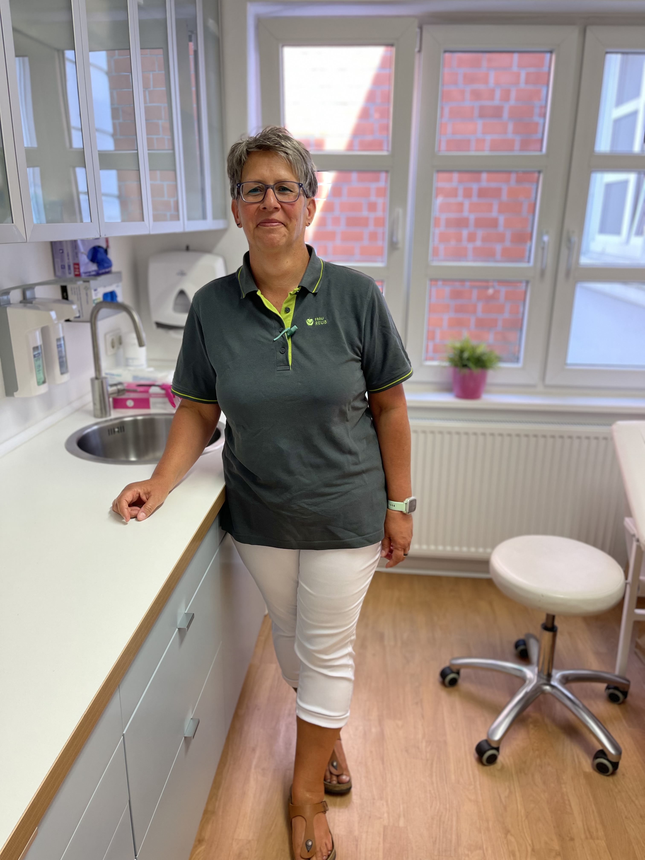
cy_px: 430
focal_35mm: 26
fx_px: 646
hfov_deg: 53.1
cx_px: 322
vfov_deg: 67.3
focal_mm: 5.1
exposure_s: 1/100
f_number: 1.6
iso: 80
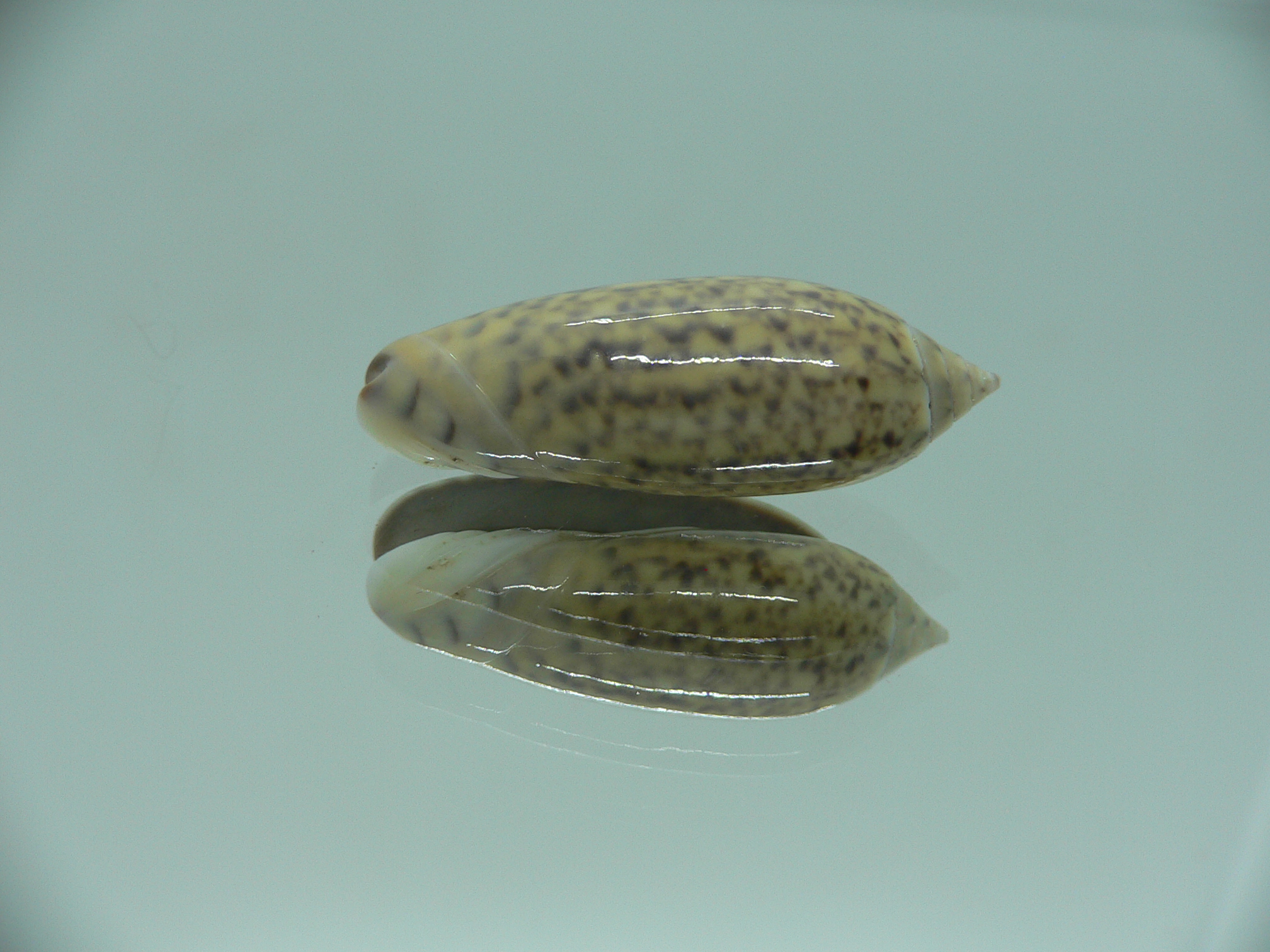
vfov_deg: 40.7
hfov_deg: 52.6
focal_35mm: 35
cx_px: 635
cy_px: 476
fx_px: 1284
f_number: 2.8
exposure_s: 1/60
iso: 80
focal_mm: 4.6
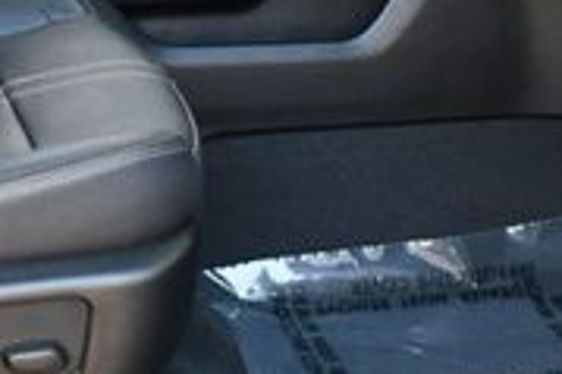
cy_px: -47
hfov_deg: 15.8
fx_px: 2012
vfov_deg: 10.5
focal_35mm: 129
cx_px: 151
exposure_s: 1/200
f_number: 3.5
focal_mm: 18
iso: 800
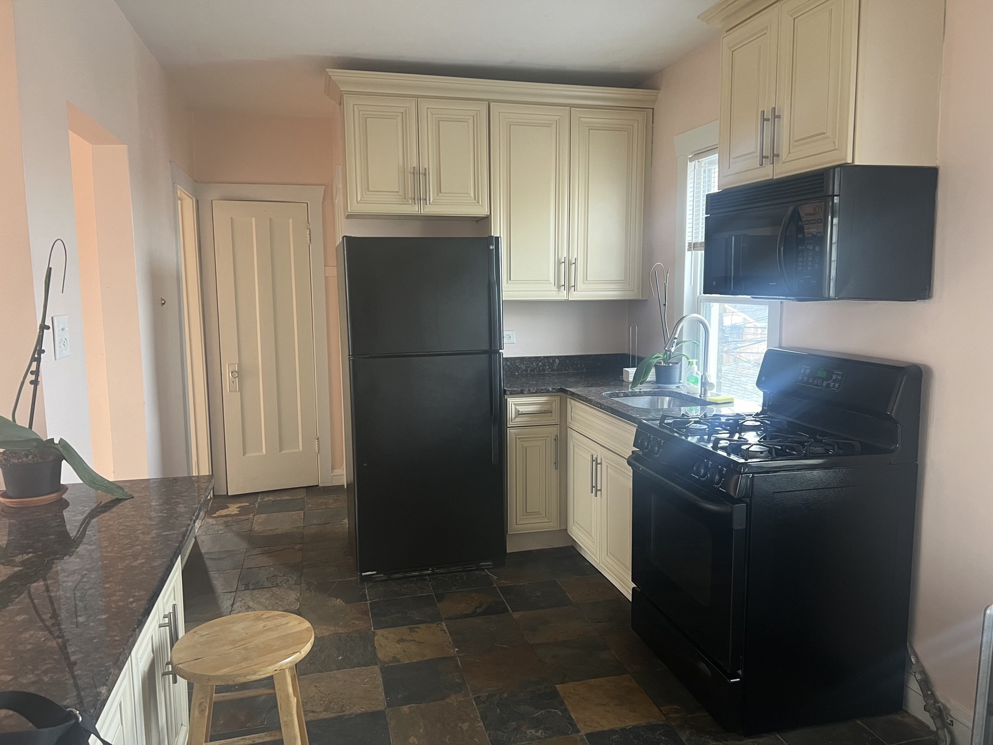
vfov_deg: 53.1
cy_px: 372
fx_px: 746
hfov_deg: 67.3
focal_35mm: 26
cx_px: 496
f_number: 1.5
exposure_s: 1/60
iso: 160
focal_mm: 5.7
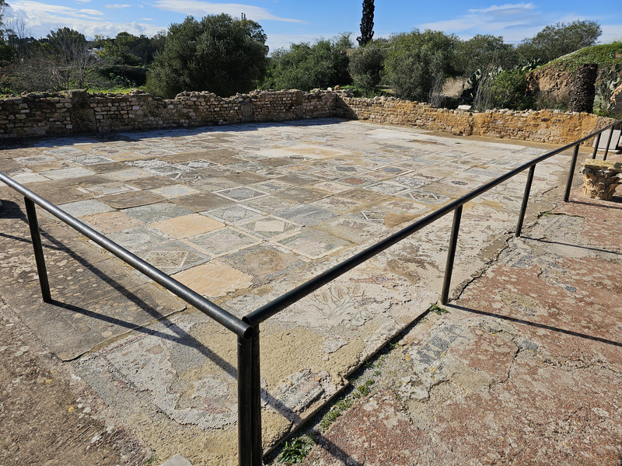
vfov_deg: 58.9
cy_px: 233
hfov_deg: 73.9
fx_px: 413
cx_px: 311
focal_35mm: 23
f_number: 1.7
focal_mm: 6.3
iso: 10
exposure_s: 1/1358
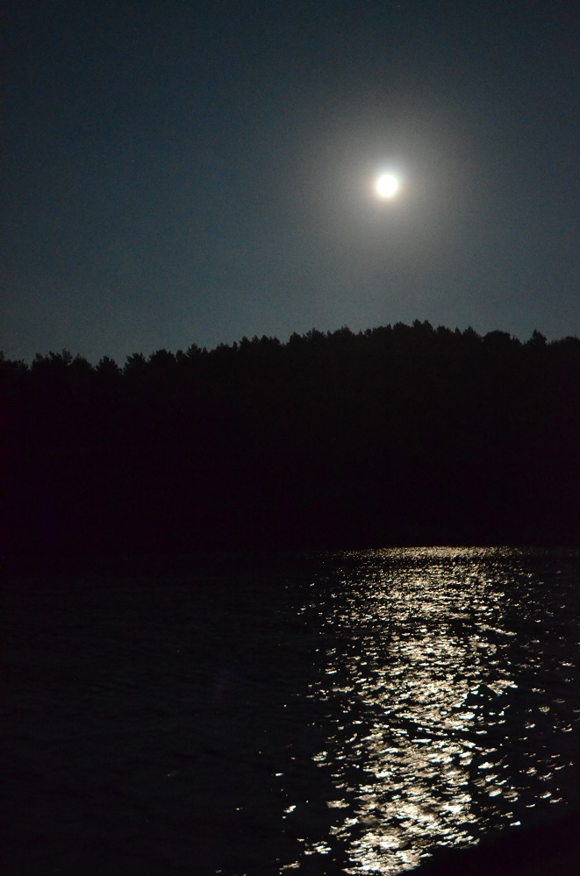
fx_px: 874
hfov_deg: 36.7
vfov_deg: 53.2
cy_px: 438
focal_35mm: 36
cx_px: 290
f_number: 4
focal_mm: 24
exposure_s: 1/6
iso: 6400
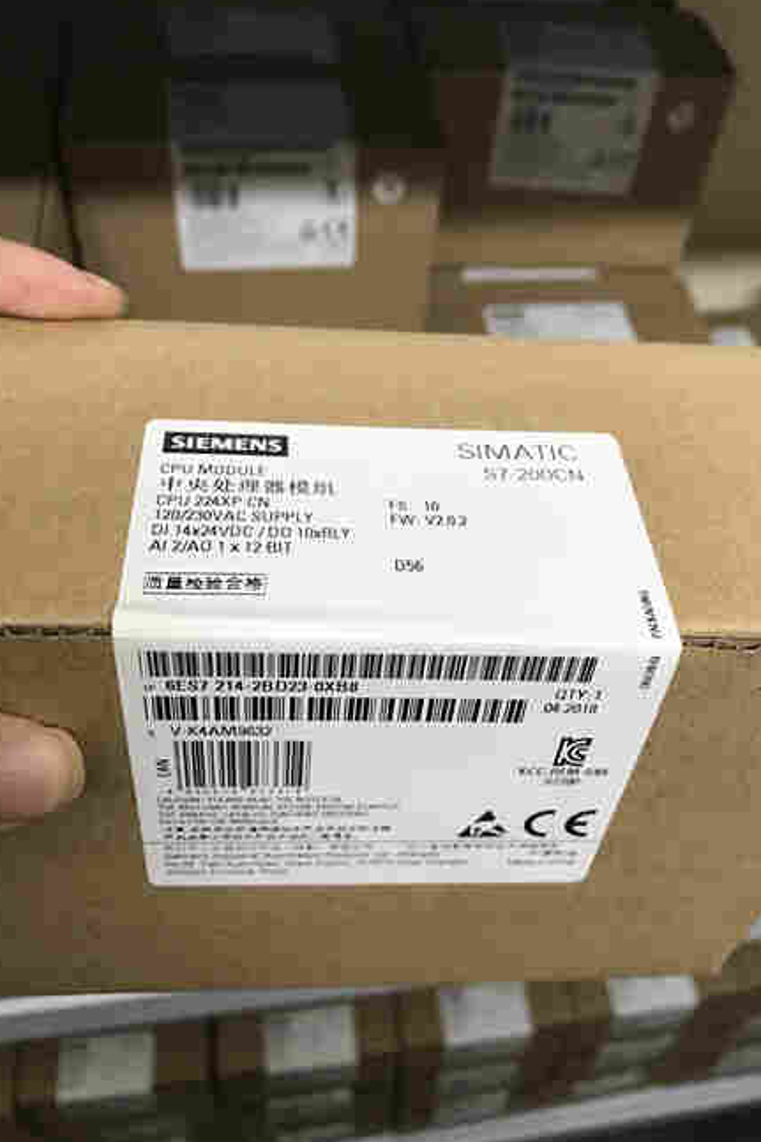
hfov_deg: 43.5
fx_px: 952
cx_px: 415
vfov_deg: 61.9
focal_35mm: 30
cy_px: 581
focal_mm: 3.99
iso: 40
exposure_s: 1/33
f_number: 1.8
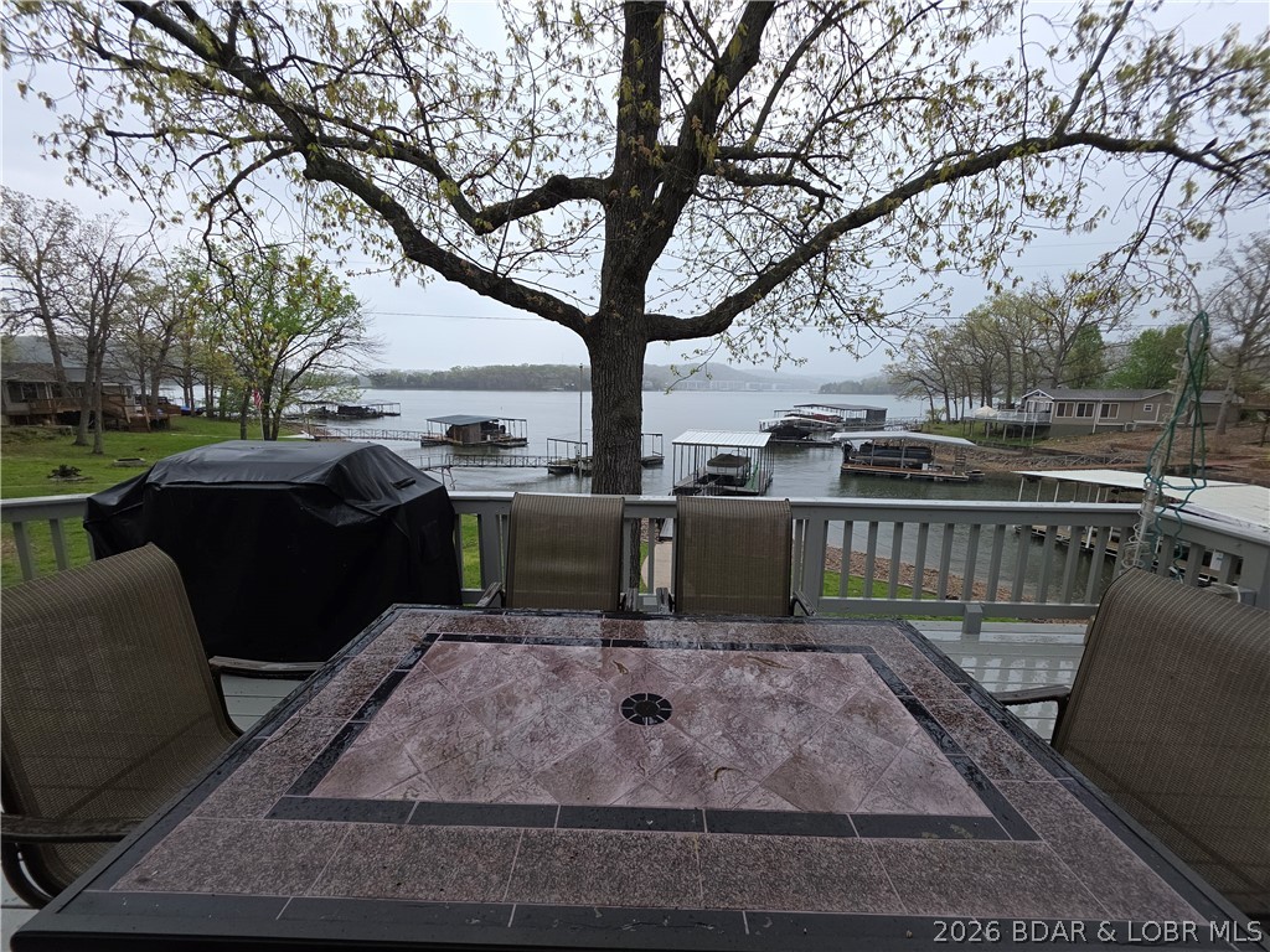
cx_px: 635
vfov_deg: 89.9
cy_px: 476
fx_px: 477
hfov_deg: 106.2
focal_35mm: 13
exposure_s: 1/169
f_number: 1.9
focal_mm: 2.2
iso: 20
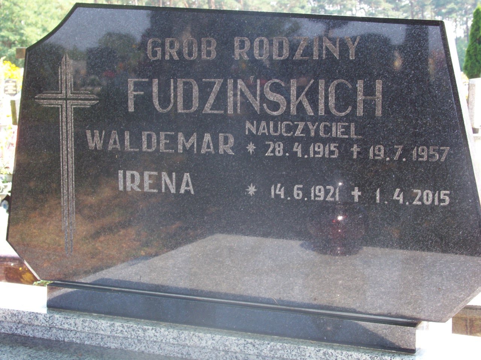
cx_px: 240
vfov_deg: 22.6
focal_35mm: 65
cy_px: 180
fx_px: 903
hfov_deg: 29.8
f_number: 5.6
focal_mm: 13.2
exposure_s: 1/25
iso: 64
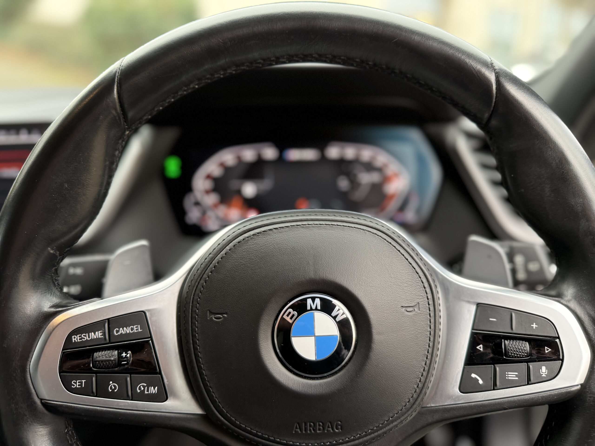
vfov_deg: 56.8
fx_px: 413
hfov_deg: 71.6
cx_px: 298
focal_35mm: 24
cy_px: 223
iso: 160
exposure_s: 1/50
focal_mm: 6.76
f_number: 1.78
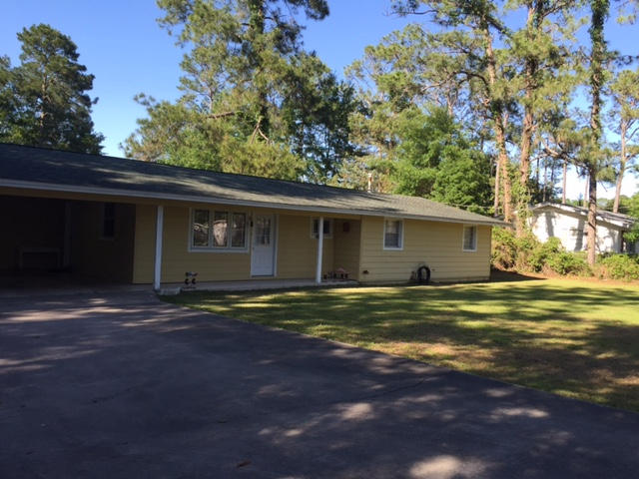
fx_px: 535
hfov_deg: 61.7
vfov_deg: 48.2
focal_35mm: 29
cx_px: 320
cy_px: 240
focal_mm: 4.15
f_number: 2.2
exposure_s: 1/590
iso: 32
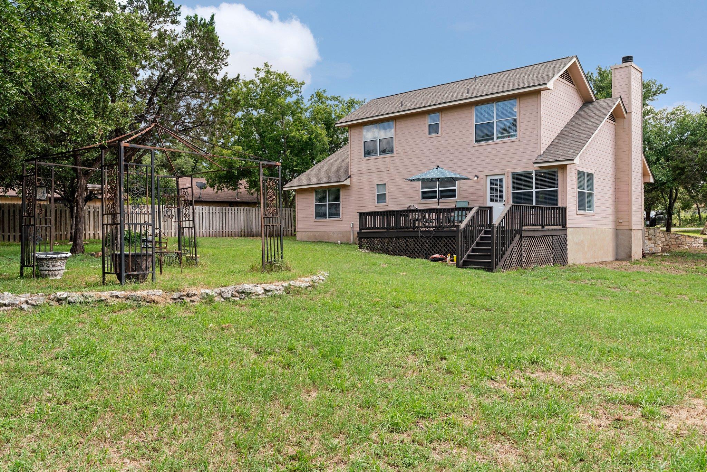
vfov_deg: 46.4
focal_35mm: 28
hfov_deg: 65.5
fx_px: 550
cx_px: 354
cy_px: 236
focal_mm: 28
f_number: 8
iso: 640
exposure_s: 1/640
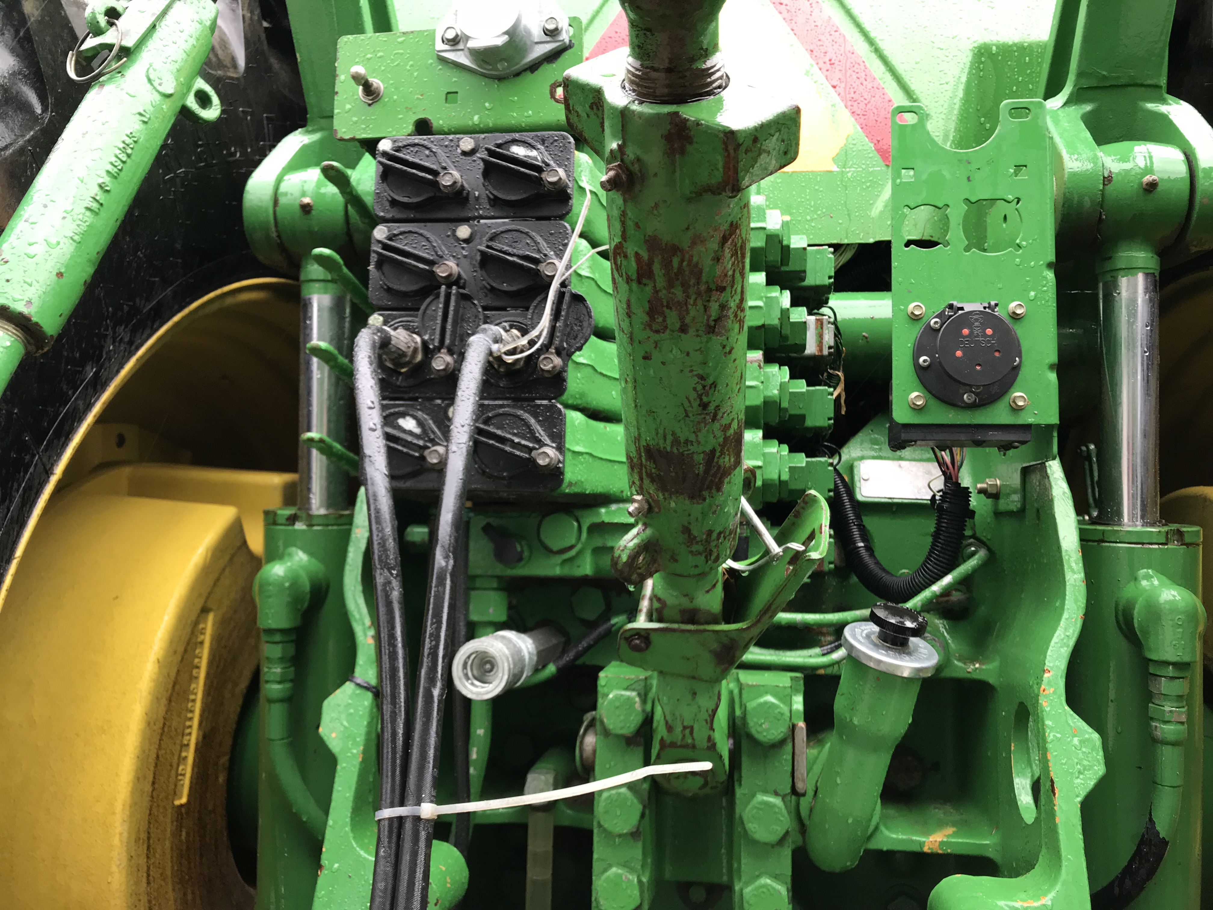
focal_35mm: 28
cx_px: 606
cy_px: 455
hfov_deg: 63.4
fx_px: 981
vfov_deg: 49.7
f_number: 1.8
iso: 32
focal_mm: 3.99
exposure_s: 1/90
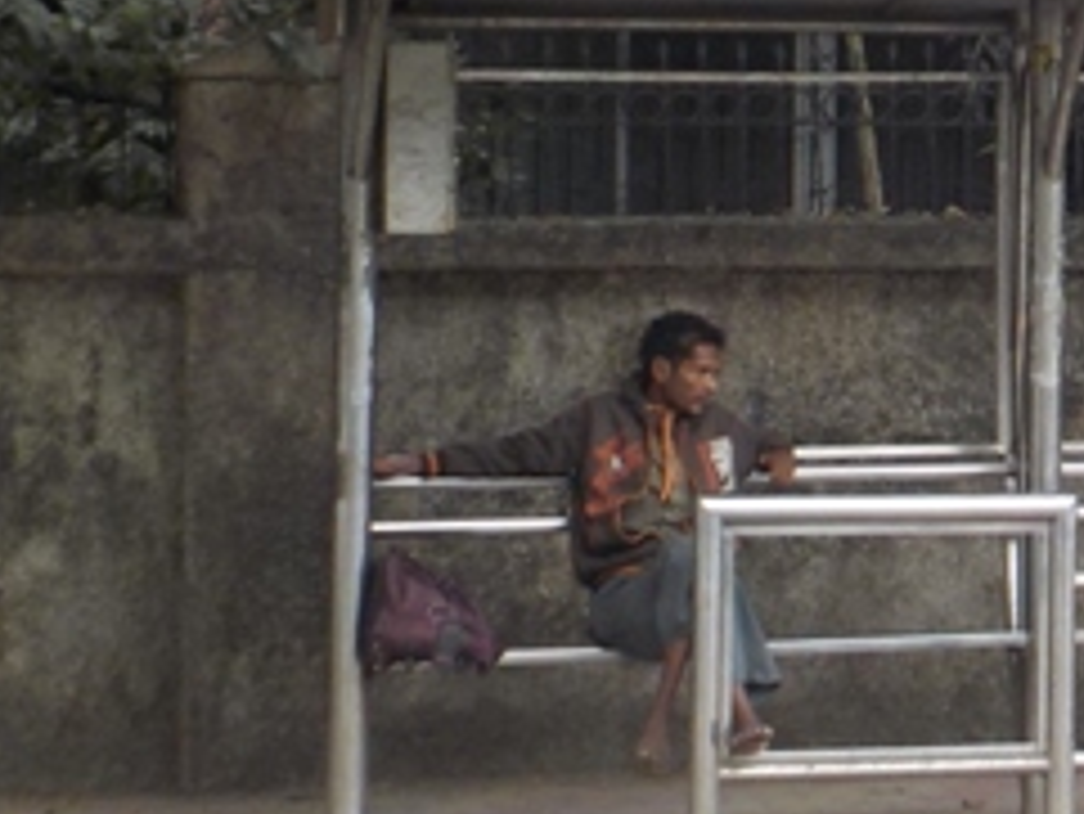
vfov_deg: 11.7
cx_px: 1399
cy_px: 81
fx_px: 3948
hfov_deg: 15.0
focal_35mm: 126
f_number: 3.7
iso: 125
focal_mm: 5.2
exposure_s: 1/30
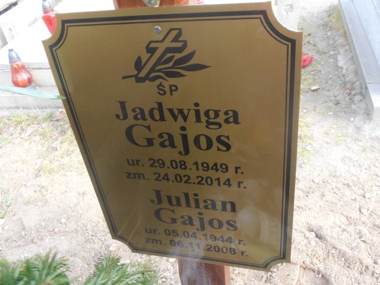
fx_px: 406
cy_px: 142
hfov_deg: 50.1
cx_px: 190
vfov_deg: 38.7
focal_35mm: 37
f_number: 3.9
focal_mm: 6.61
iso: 80
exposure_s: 1/40
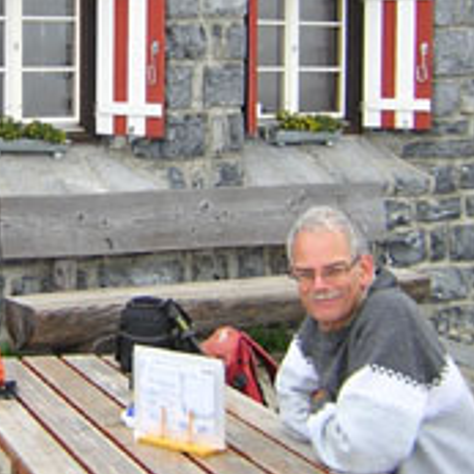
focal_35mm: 83
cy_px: 82
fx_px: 1286
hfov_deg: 20.6
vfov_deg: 20.6
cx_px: 68
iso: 100
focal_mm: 4.7
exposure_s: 1/410
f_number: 2.6
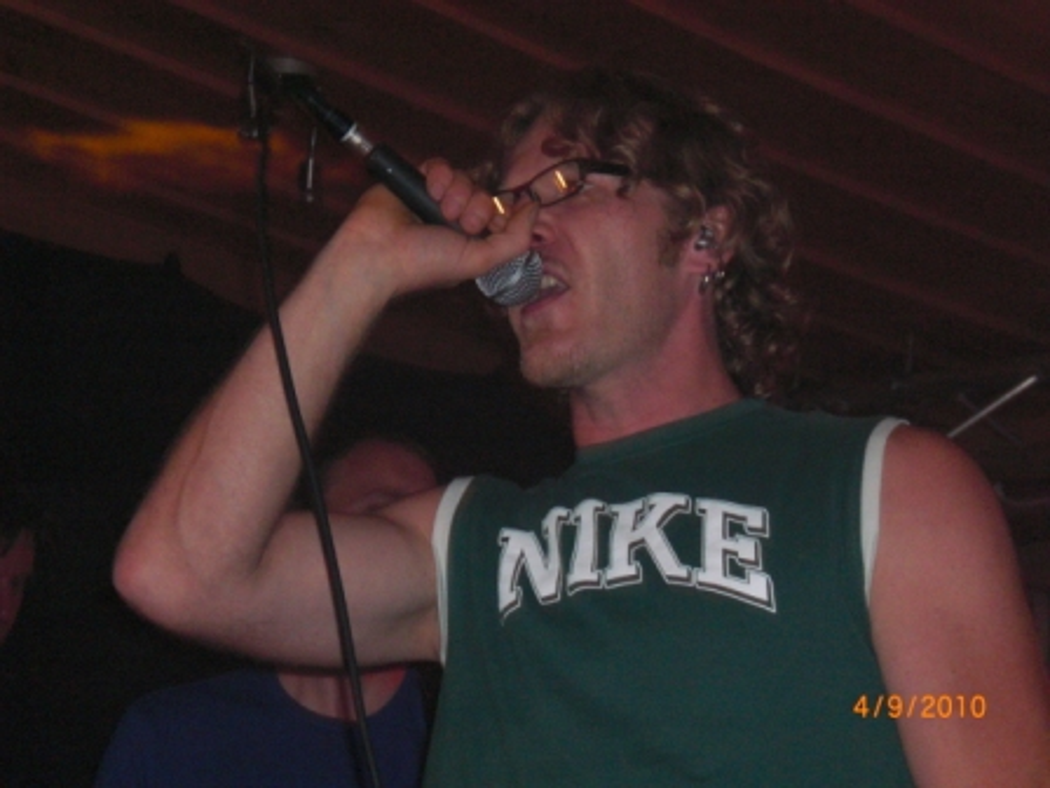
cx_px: 525
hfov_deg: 17.3
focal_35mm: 114
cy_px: 394
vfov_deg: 13.0
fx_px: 3458
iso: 200
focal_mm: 18.9
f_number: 5.9
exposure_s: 1/60
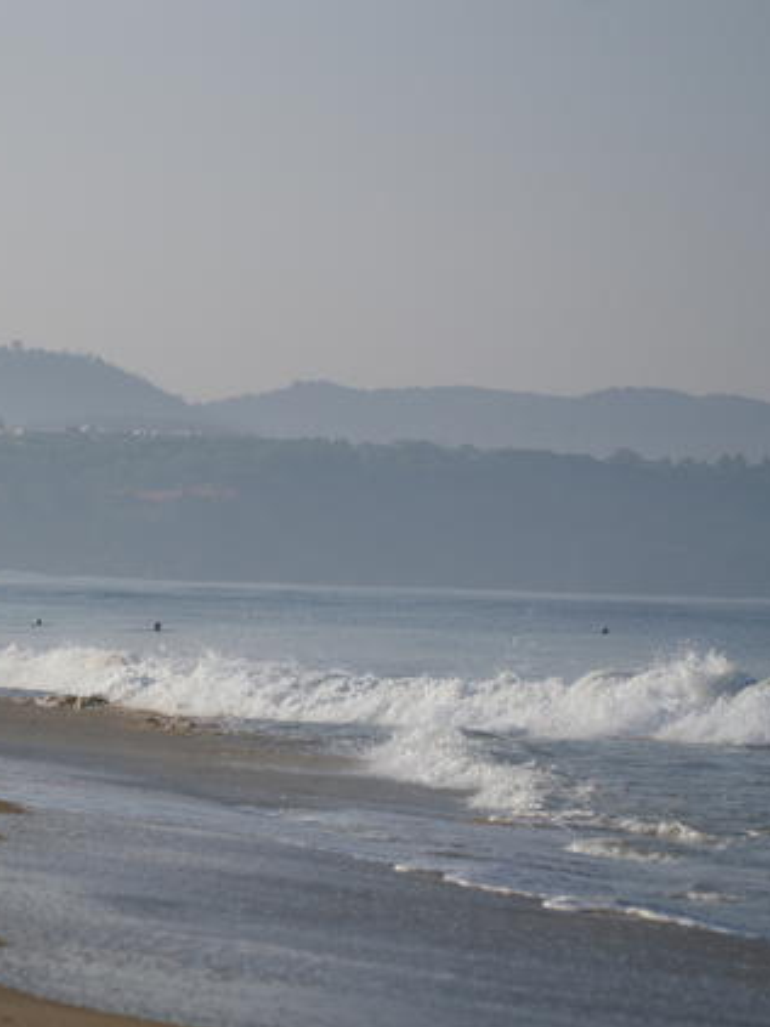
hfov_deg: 6.8
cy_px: 515
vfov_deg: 9.1
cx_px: 85
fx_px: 6469
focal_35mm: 218
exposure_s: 1/2500
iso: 200
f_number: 5.6
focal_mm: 100
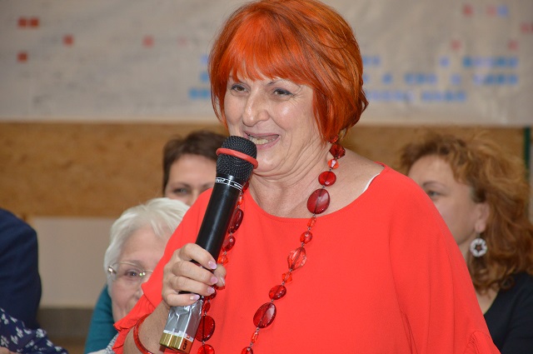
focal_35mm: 158
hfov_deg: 13.1
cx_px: 266
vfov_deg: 8.7
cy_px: 177
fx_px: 2329
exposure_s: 1/60
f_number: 5.6
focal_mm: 105
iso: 1100
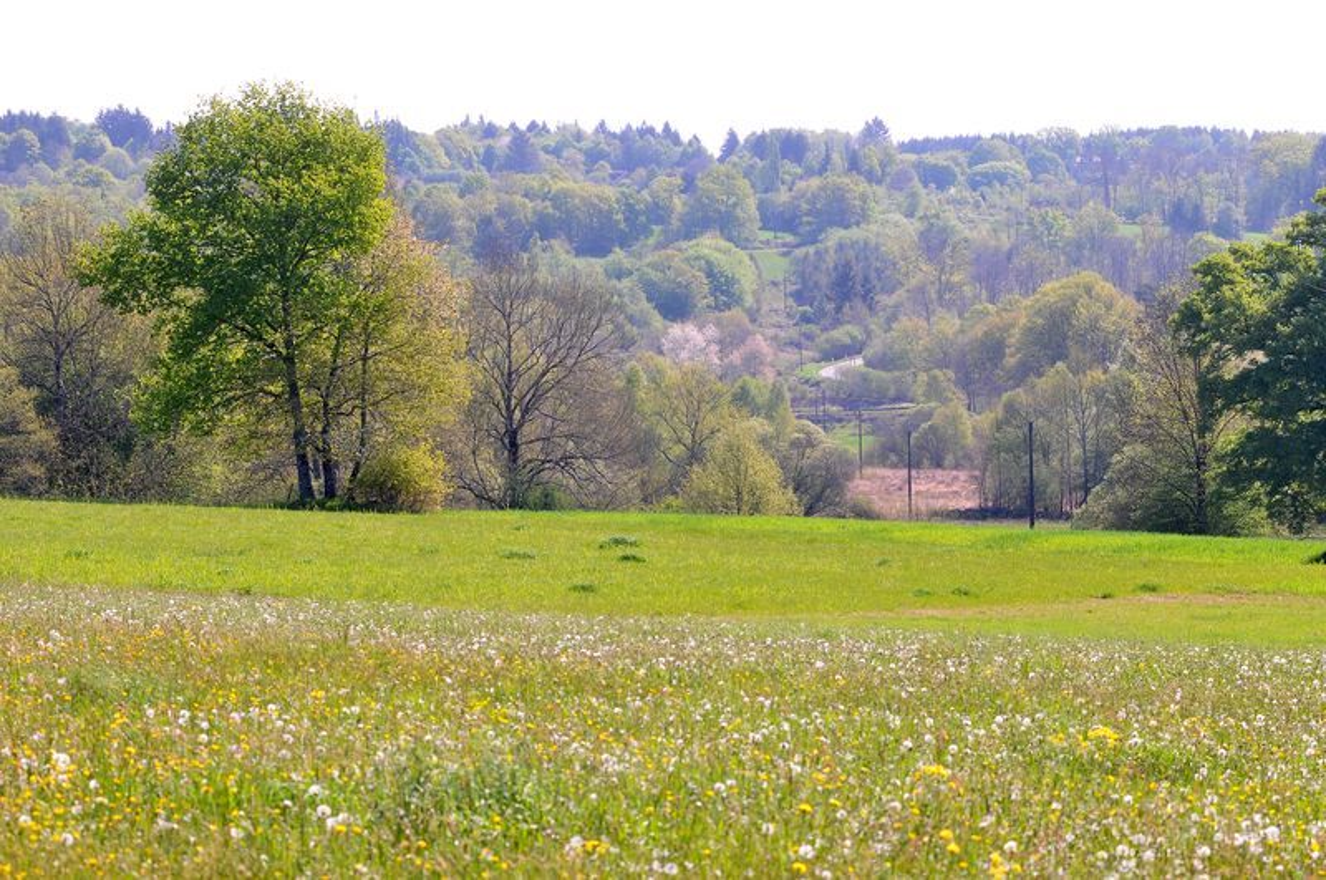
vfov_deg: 11.4
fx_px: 4414
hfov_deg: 17.1
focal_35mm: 120
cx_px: 663
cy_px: 440
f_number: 7.1
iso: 250
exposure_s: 1/200
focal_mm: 80
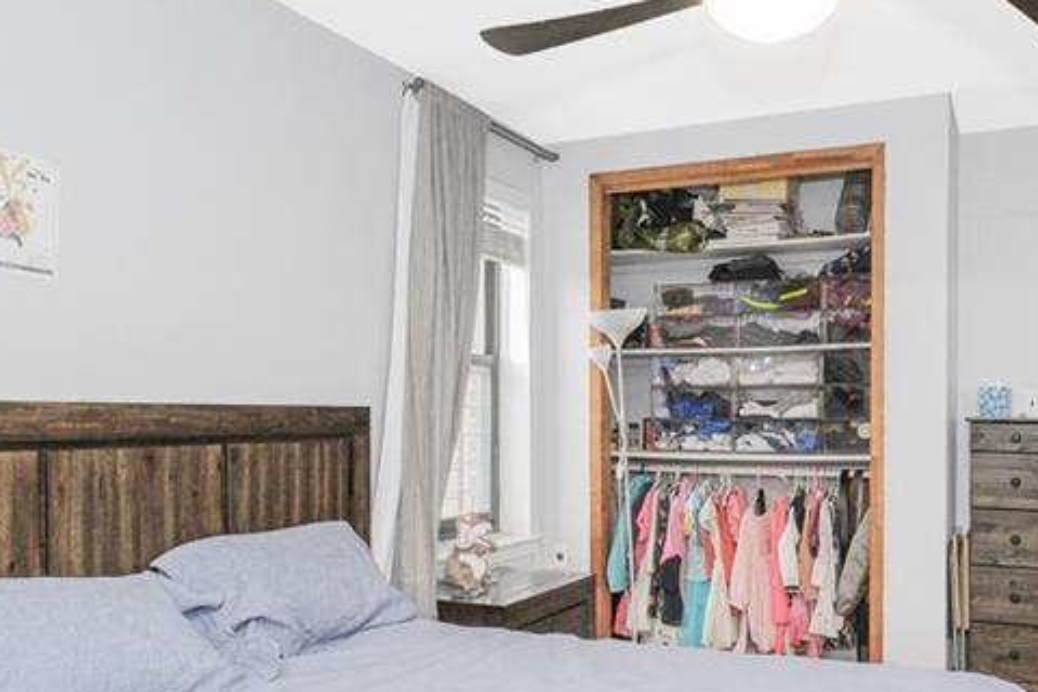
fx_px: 923
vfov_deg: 40.8
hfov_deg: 57.8
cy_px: 439
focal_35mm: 32
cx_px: 666
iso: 1250
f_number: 9
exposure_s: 1/60
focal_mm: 10
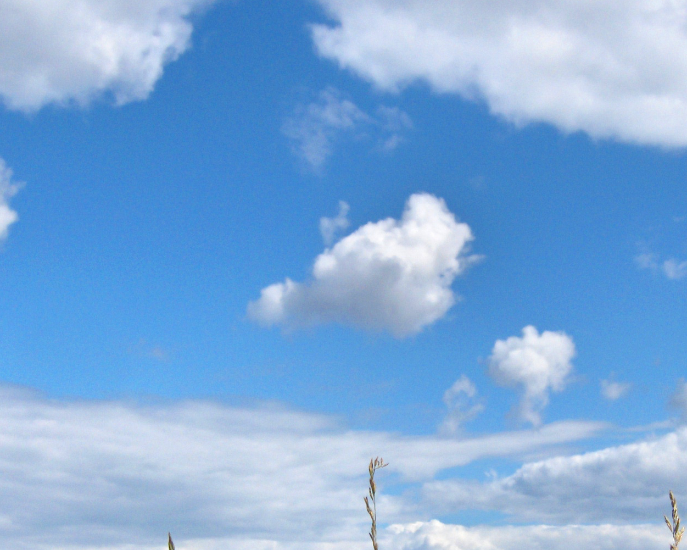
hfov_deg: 24.0
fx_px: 1606
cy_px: 476
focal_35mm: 79
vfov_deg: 19.1
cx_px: 489
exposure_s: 1/1250
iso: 100
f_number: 4.8
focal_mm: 8
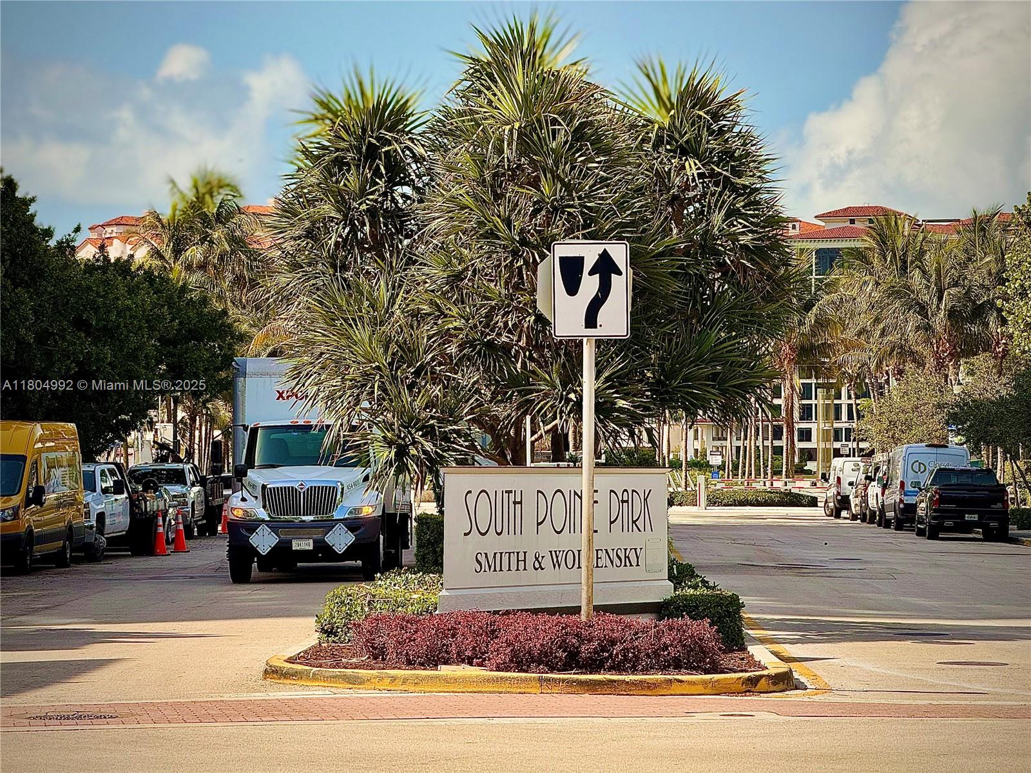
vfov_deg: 12.3
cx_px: 516
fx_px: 3574
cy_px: 386
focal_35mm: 120
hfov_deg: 16.4
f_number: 2.8
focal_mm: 15.66
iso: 50
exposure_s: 1/1004
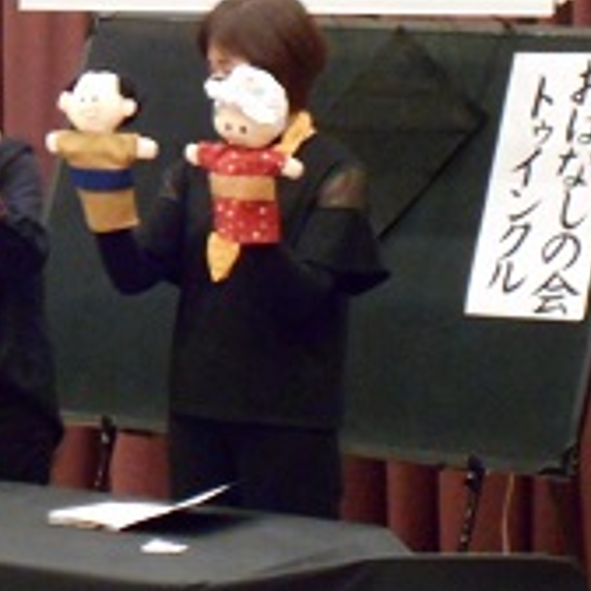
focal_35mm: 235
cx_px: 132
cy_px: 142
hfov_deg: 7.4
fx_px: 4539
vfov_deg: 7.4
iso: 800
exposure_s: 1/6
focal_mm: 17.6
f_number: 5.5
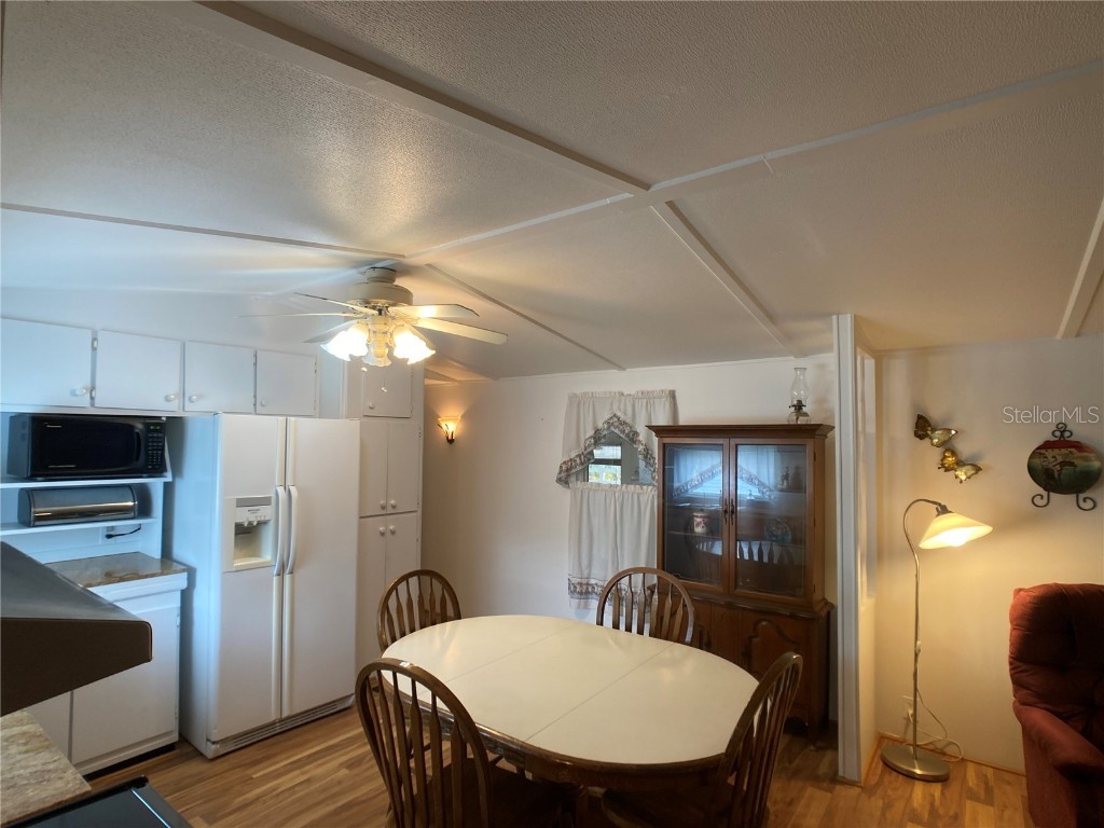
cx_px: 552
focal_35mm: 28
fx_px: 893
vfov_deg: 49.7
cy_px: 414
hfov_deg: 63.4
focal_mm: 3.99
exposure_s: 1/60
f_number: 1.8
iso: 64
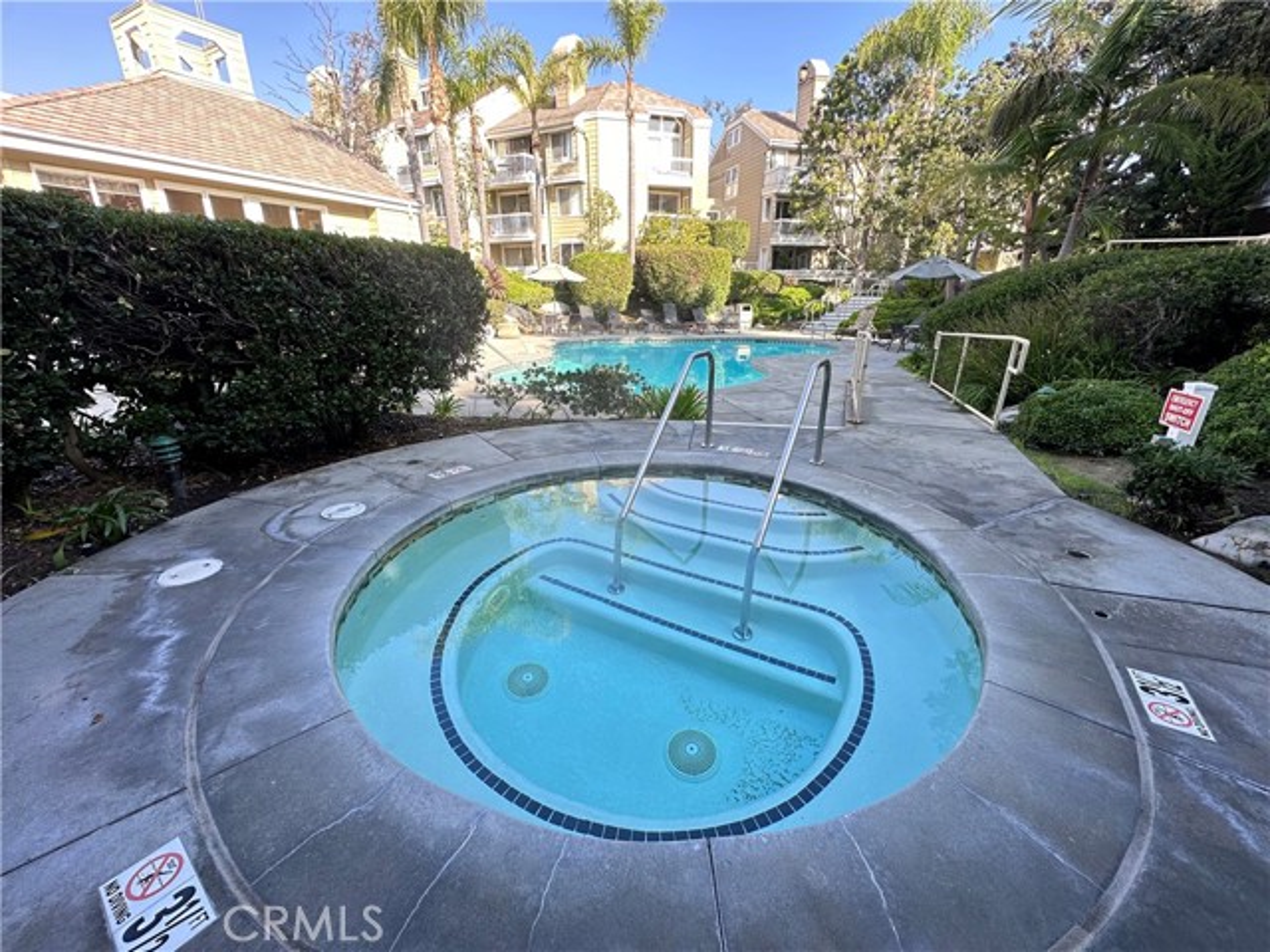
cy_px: 476
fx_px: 514
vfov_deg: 85.7
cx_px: 635
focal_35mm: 14
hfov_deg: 102.1
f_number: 2.2
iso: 40
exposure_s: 1/171
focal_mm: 2.22
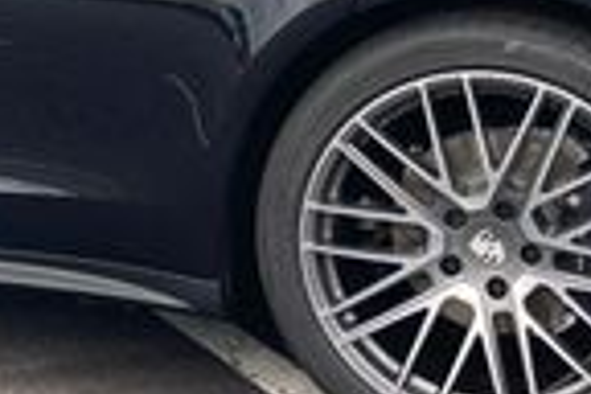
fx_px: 2118
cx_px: 12
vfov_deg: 10.5
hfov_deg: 15.6
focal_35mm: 129
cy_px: 8
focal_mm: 3.99
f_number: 1.8
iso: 20
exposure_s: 1/237
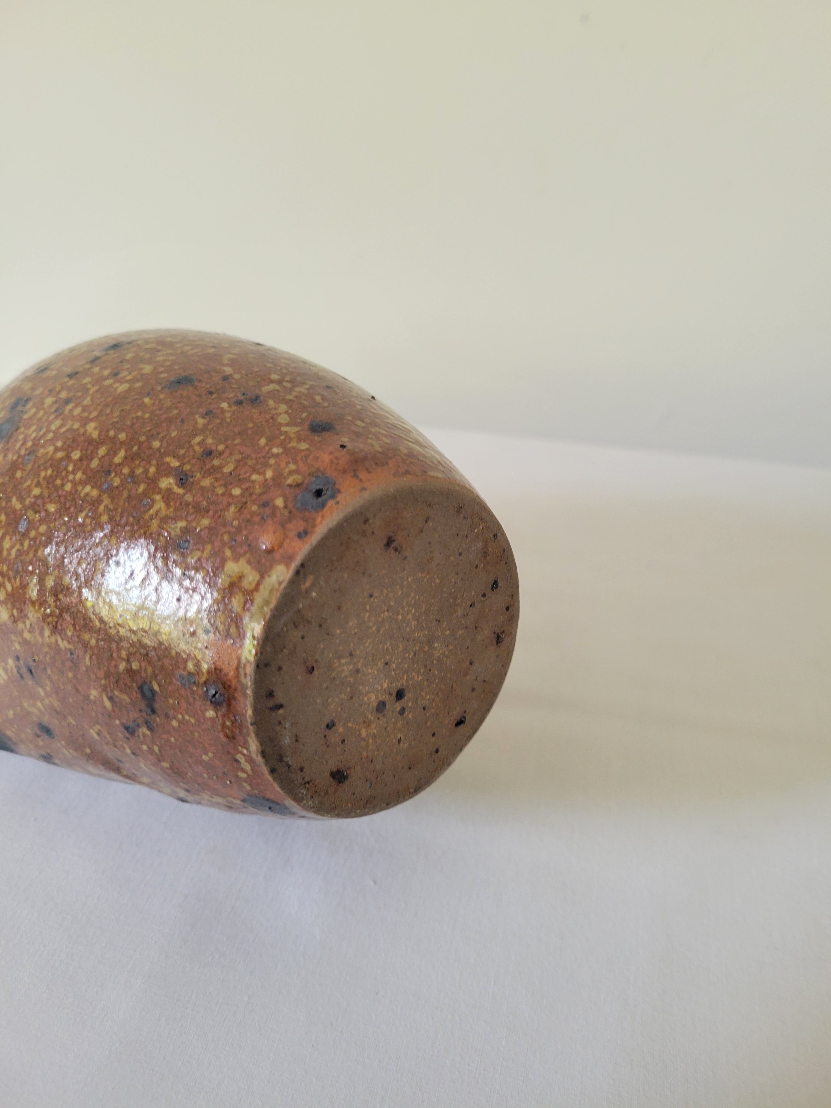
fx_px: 832
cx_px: 416
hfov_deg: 53.1
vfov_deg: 67.3
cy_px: 554
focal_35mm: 26
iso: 200
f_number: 1.8
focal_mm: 5.4
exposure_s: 1/100
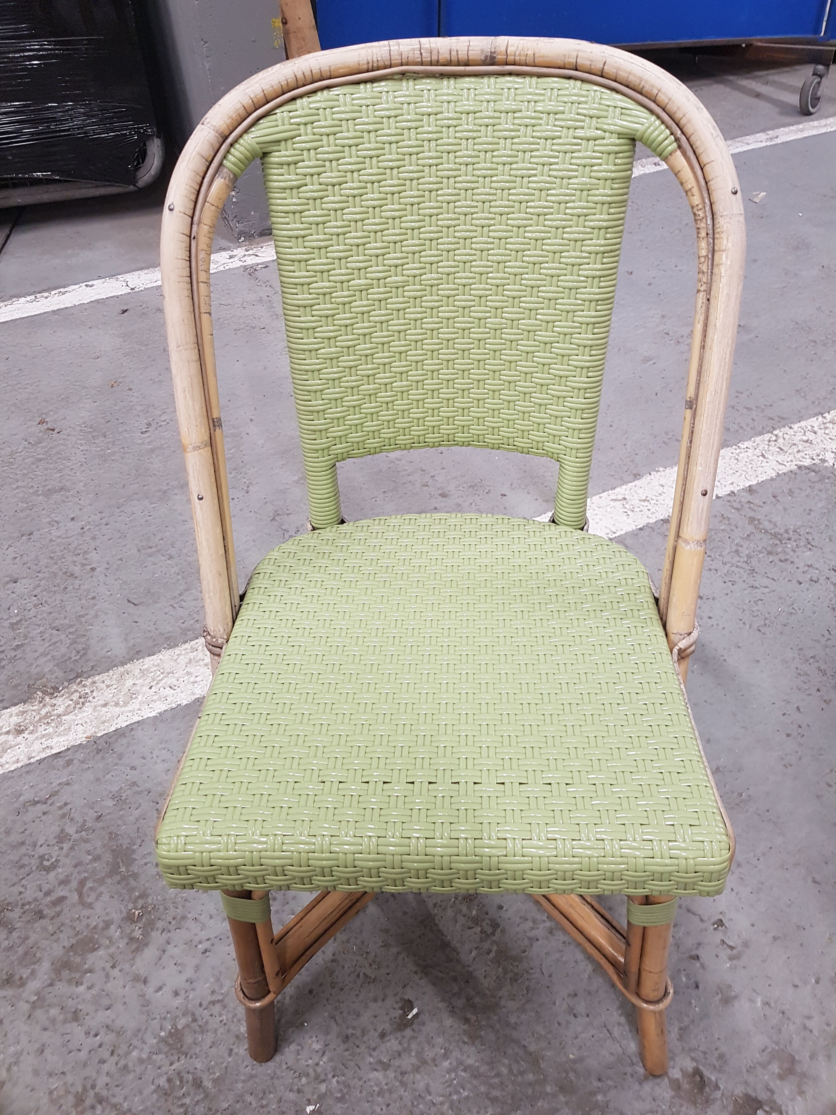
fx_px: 837
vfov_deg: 67.3
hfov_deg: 53.1
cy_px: 558
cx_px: 418
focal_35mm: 26
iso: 160
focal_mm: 4.2
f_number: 1.7
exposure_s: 1/33
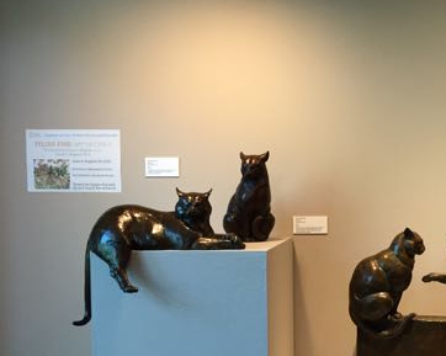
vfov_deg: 33.2
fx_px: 594
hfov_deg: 40.0
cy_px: 231
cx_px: 334
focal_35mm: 45
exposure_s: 1/30
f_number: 2.2
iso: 100
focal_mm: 4.15
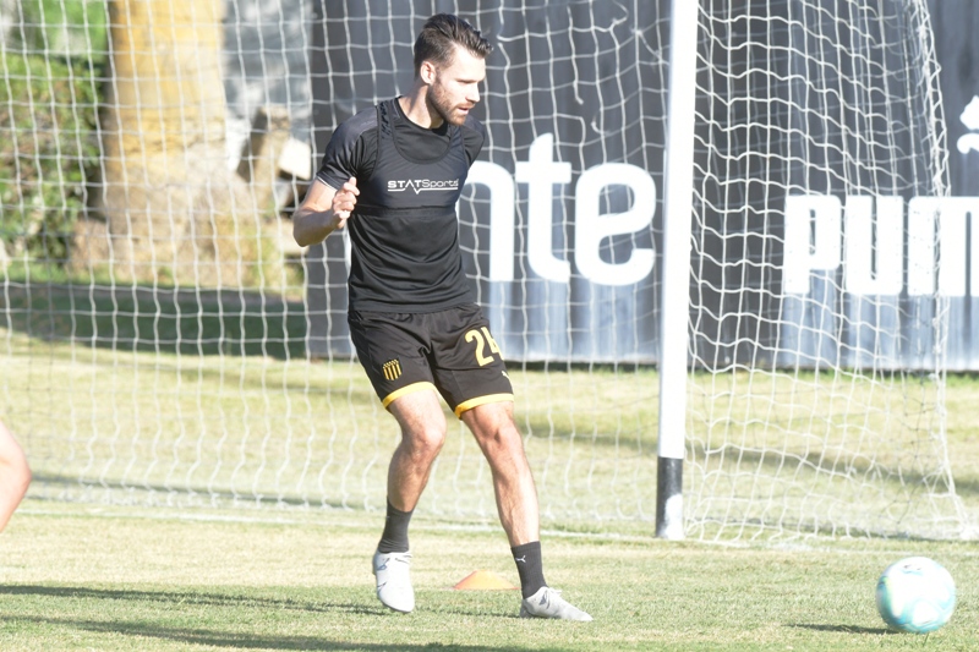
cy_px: 326
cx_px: 490
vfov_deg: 3.1
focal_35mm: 450
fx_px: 12234
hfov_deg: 4.6
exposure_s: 1/500
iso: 400
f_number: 7.1
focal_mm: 300
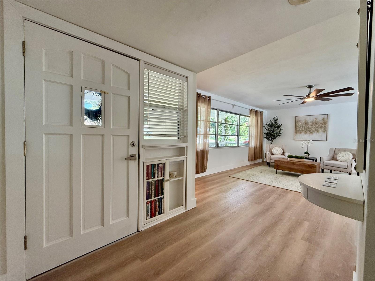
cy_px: 140
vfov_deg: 85.7
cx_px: 188
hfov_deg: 102.1
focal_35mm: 14
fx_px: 152
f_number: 2.2
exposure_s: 1/99
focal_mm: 2.22
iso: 160
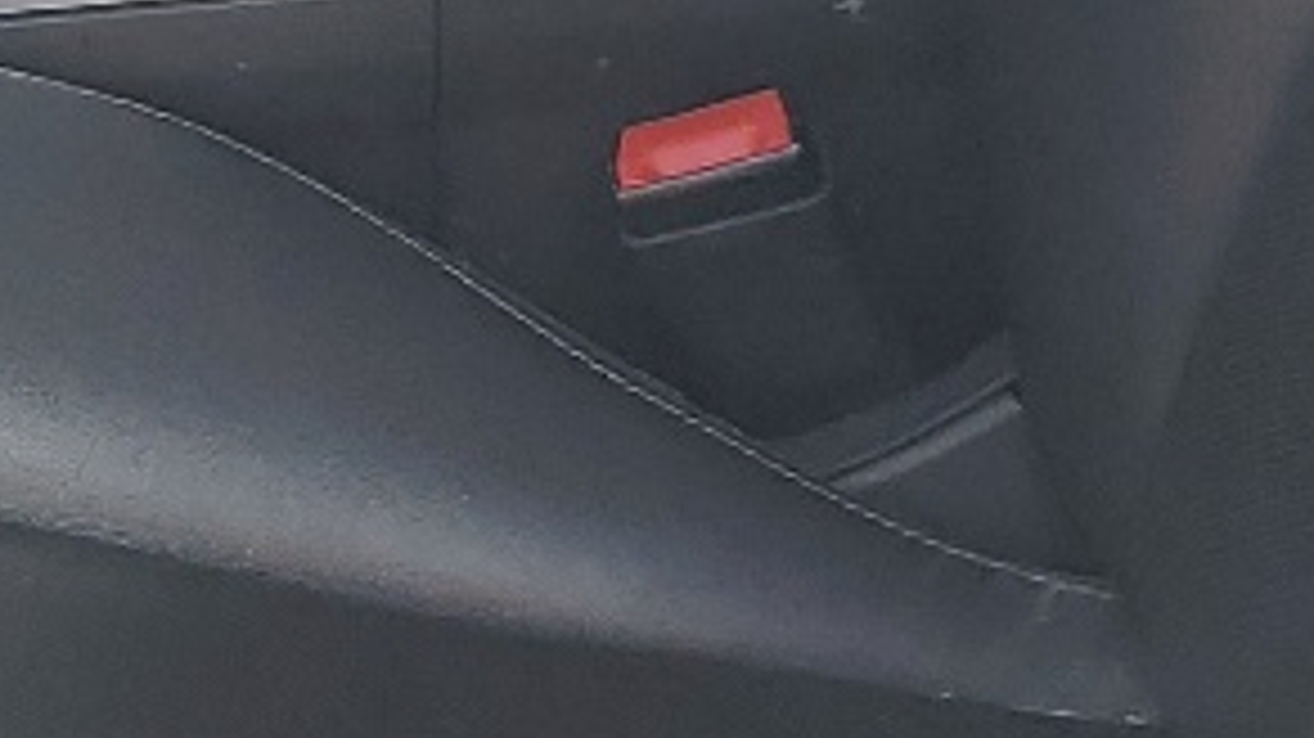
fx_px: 5399
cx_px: -716
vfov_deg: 7.8
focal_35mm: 155
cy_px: -18
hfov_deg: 13.1
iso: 50
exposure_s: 1/286
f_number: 1.5
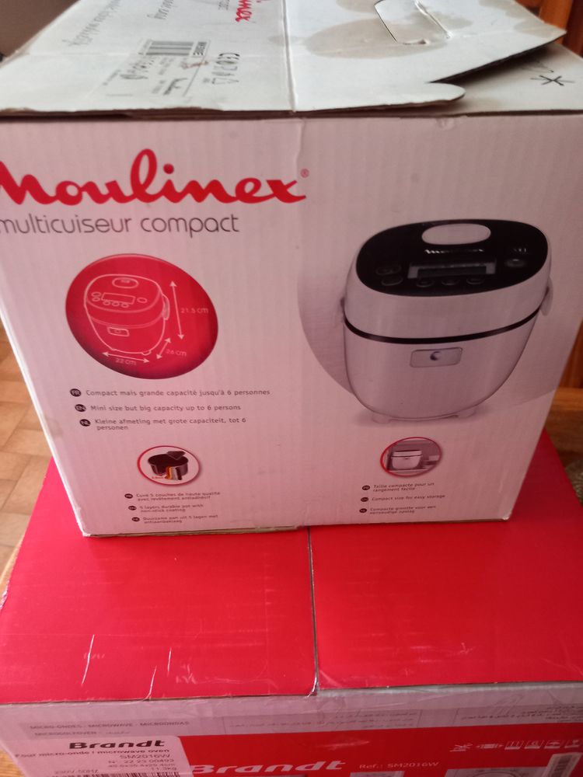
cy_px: 388
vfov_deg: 65.3
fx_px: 606
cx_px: 292
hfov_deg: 51.4
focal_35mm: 27
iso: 800
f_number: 1.8
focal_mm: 4
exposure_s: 1/16.7
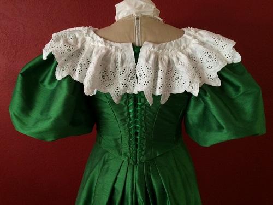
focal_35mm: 29
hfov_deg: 61.7
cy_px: 102
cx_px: 136
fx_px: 229
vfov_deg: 48.2
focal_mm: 4.15
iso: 160
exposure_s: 1/30
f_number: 2.2
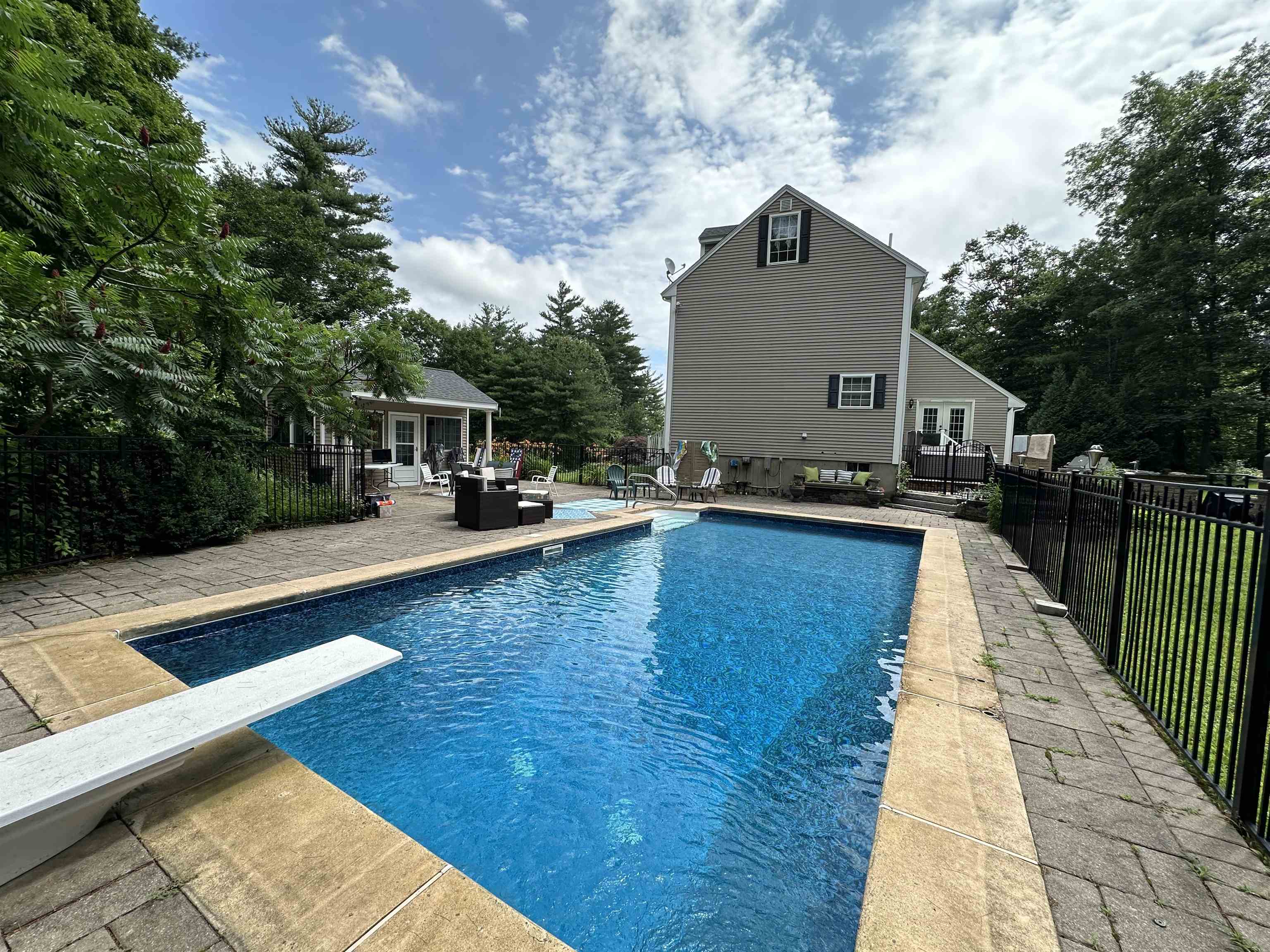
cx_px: 635
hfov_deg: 102.1
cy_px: 476
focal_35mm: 14
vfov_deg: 85.7
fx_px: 514
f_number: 2.2
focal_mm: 2.22
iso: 50
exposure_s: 1/1033
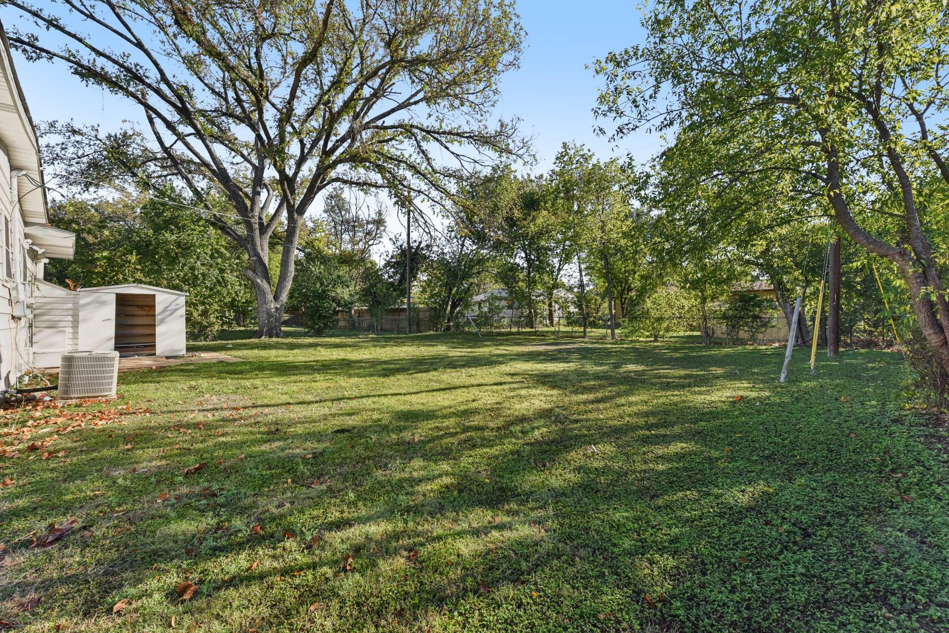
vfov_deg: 77.4
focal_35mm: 15
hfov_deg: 100.4
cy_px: 314
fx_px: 395
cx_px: 465
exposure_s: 1/320
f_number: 8
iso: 400
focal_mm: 14
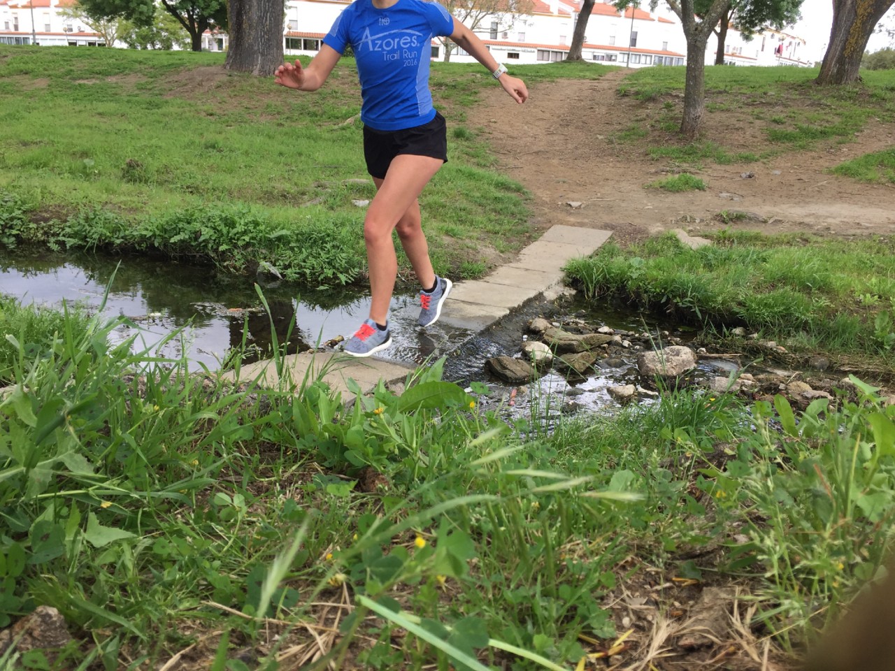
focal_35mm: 29
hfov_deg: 61.7
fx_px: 750
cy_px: 336
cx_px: 448
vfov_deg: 48.2
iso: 32
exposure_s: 1/297
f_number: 2.2
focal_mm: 4.15
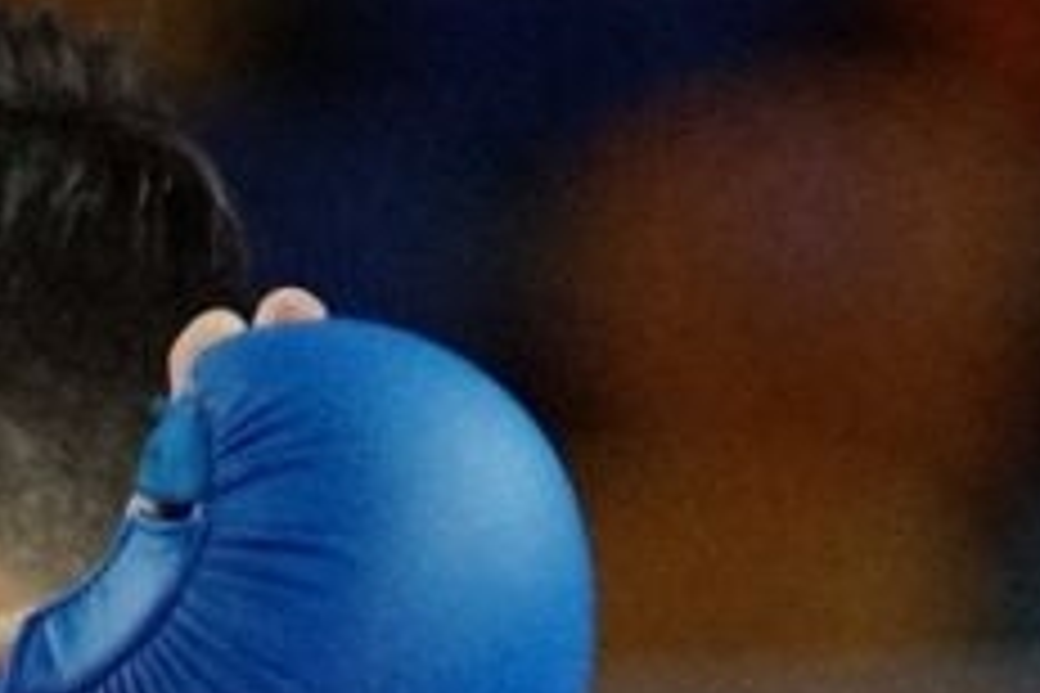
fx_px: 50580
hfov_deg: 1.2
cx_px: -1391
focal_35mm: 1751
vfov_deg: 0.8
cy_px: 2588
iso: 3200
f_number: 2.8
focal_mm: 150
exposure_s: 1/2000
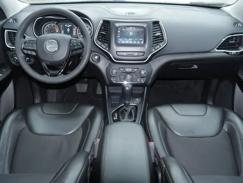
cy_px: 92
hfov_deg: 63.4
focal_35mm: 28
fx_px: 197
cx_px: 122
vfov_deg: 49.8
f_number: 5
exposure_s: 1/60
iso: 800
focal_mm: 14
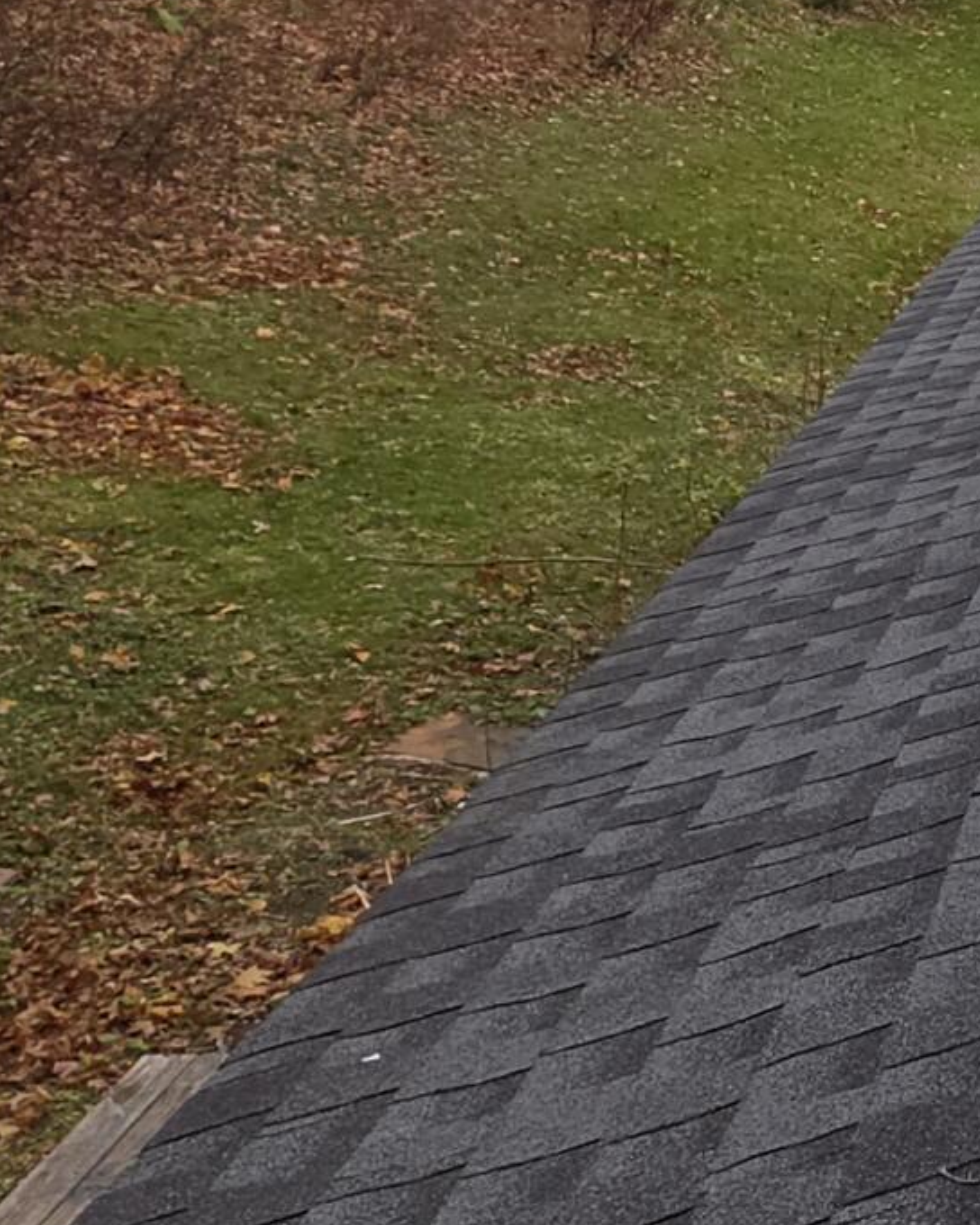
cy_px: 333
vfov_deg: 33.0
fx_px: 2030
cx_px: 1848
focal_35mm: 56
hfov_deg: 19.2
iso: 20
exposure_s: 1/210
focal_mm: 2.2
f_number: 1.9
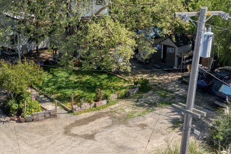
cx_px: 82
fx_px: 442
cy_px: 69
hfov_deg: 29.1
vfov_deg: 19.7
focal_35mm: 69
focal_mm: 10.26
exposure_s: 1/100
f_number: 7.1
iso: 200
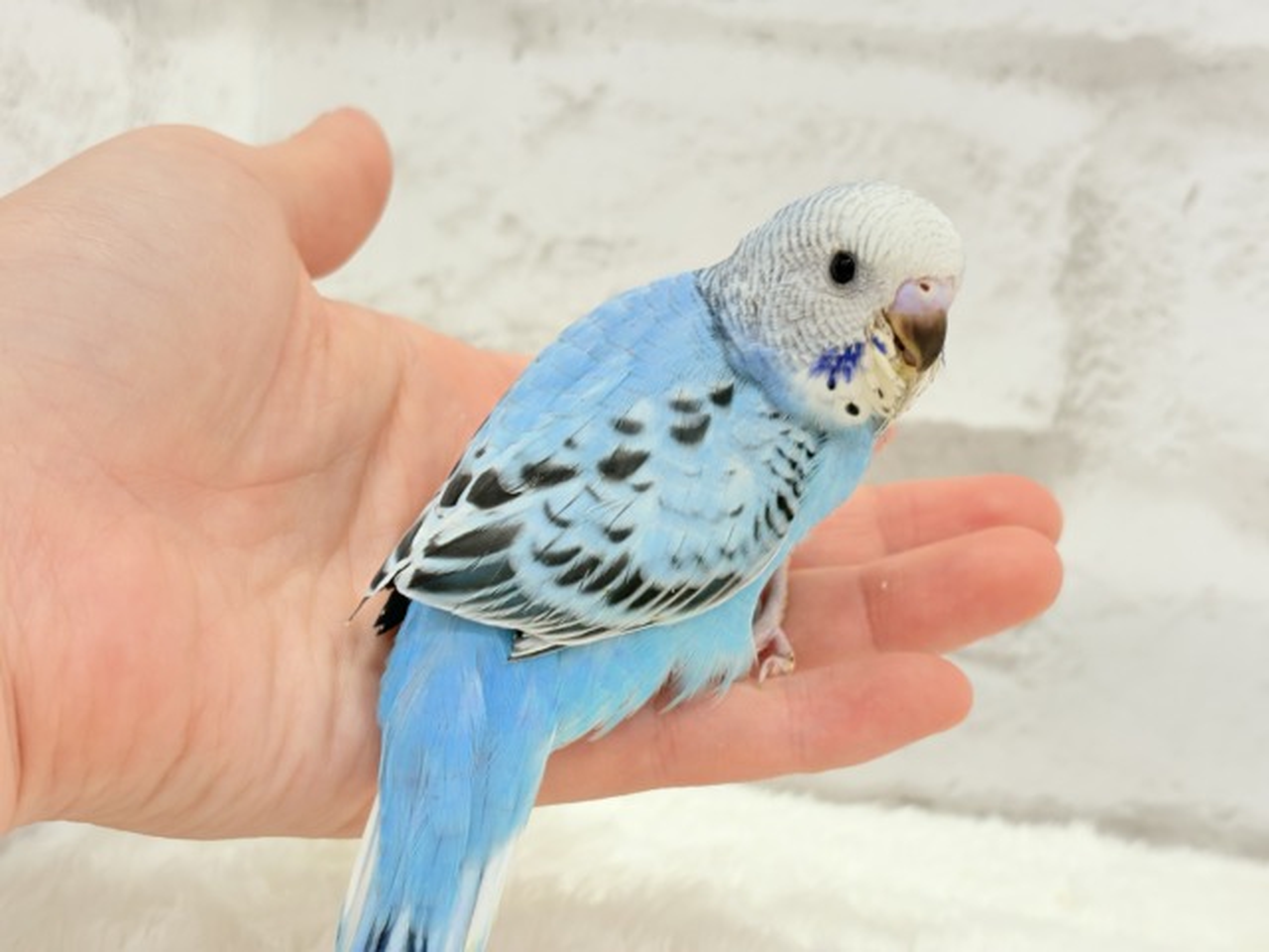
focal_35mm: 52
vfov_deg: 28.0
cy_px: 476
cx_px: 634
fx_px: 1906
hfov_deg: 36.8
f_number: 1.6
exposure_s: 1/100
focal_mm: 5.96
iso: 80
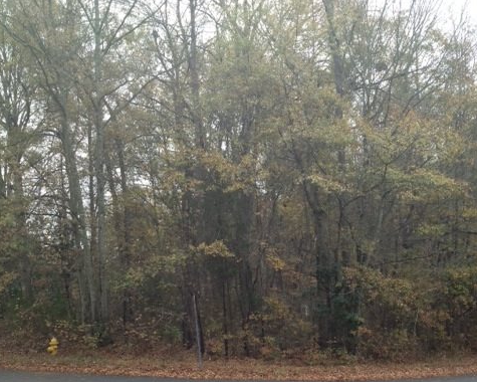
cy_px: 304
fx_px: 649
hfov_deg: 40.3
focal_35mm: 46
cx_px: 238
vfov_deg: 31.9
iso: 50
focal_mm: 4.28
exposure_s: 1/149
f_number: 2.4
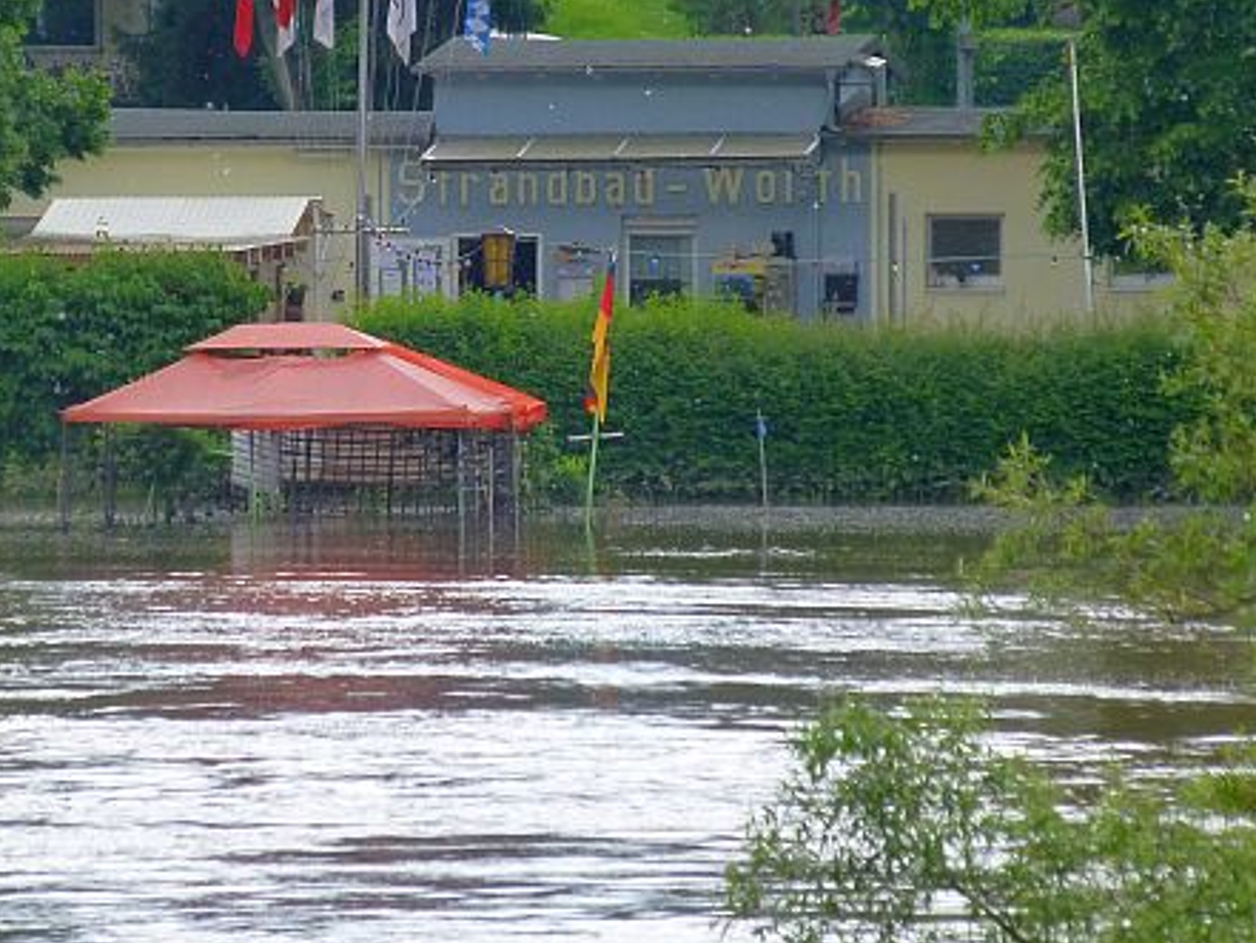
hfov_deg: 3.8
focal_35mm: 518
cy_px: 350
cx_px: 447
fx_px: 18800
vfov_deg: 2.9
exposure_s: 1/320
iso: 320
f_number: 5.9
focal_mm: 60
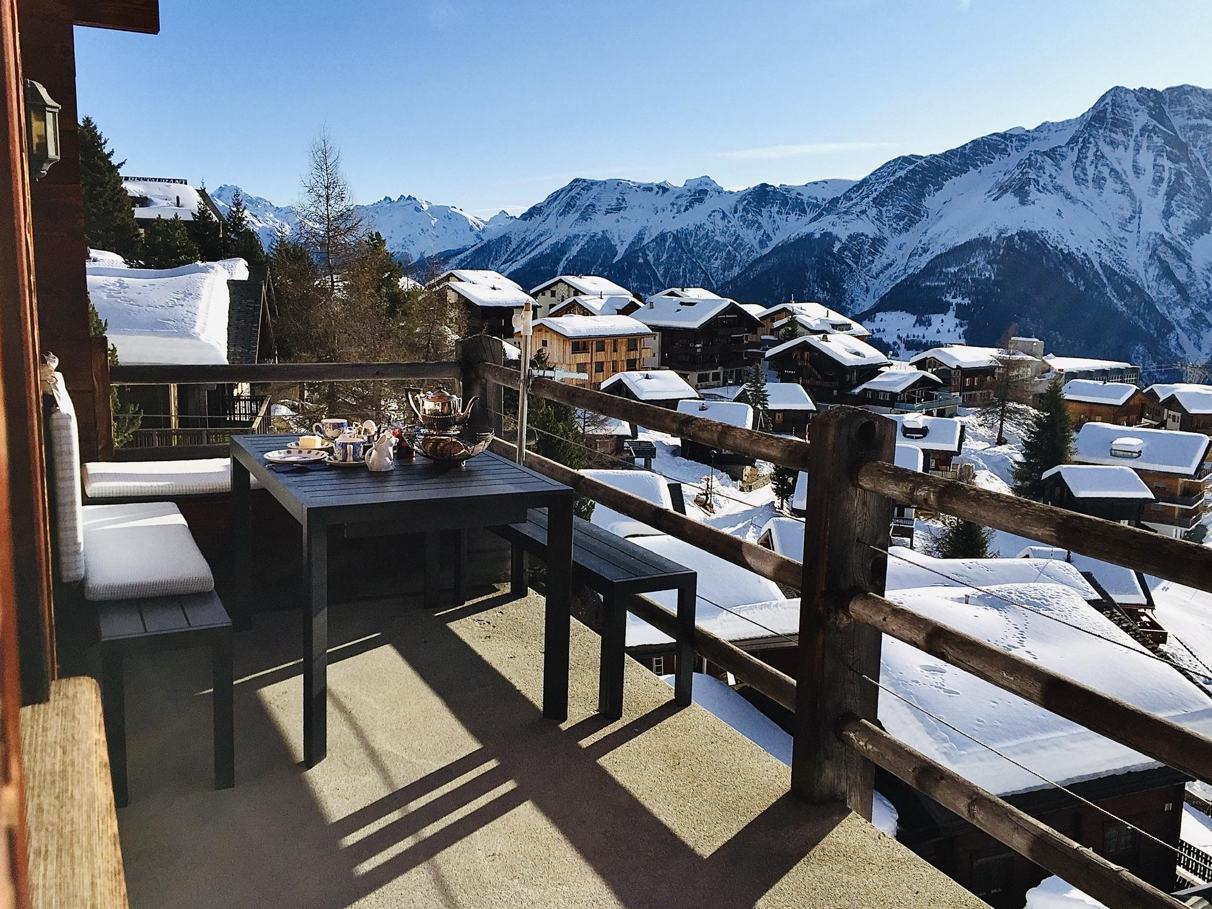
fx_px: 1015
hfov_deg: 61.7
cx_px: 606
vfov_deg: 48.2
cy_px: 454
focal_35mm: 29
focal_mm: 4.15
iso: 32
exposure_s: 1/3300
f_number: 2.2
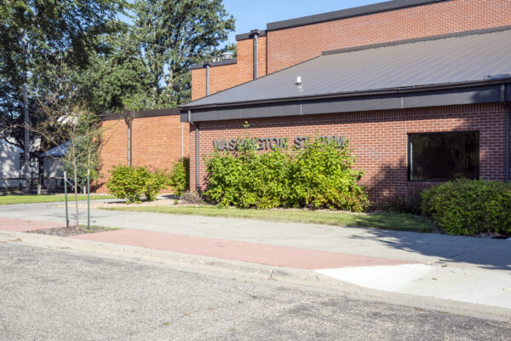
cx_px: 256
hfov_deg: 46.4
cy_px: 170
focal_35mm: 42
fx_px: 596
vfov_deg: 31.9
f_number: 14
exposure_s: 1/800
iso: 1000
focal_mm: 42
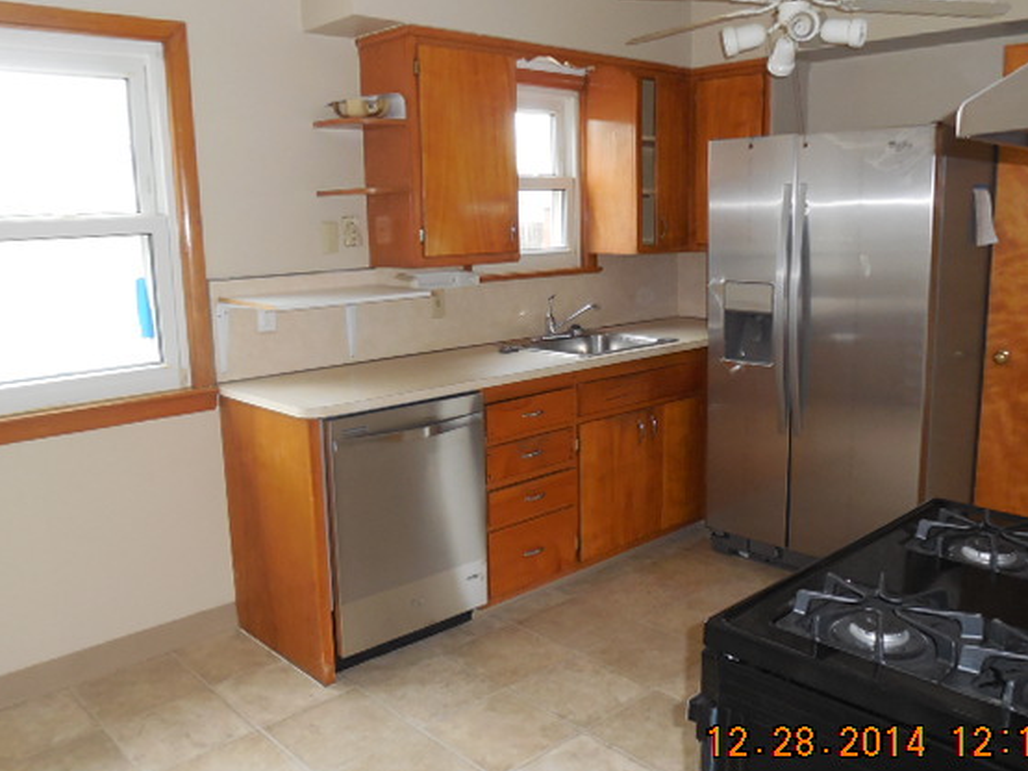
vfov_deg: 46.8
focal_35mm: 30
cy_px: 384
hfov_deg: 60.0
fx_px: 891
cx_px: 517
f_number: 3.5
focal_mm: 4.6
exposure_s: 1/25
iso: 400
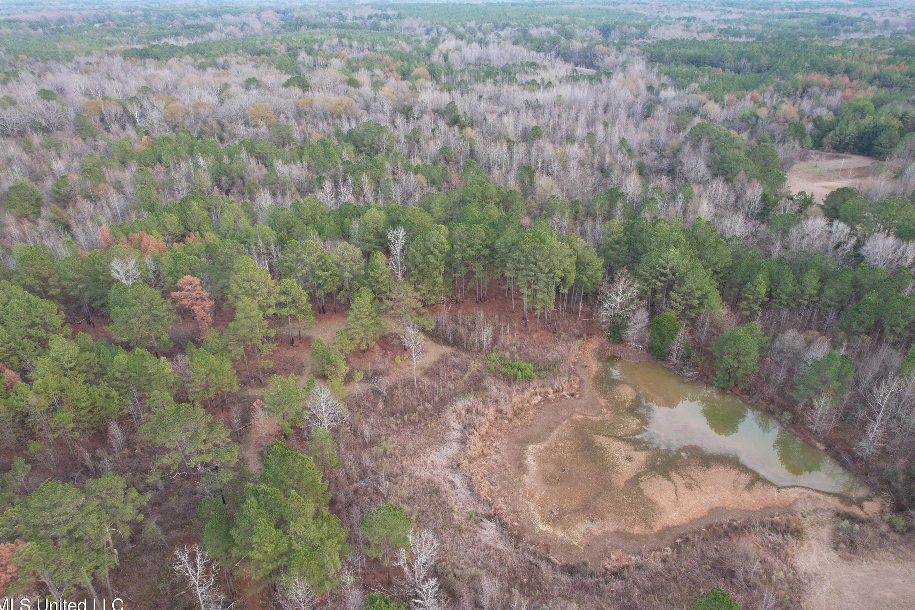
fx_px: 585
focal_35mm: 23
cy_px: 316
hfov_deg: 76.1
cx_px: 471
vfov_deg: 55.1
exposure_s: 1/50
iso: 100
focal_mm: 8.38
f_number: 2.8
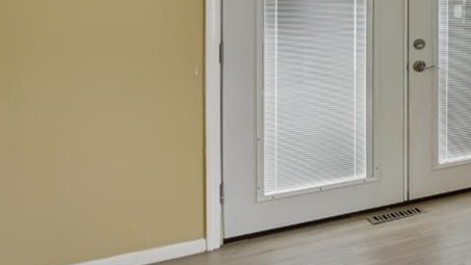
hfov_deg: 25.1
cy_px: -8
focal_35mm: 52
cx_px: 771
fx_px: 650
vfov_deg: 22.1
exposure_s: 1/20
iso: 400
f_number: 8
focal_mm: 15
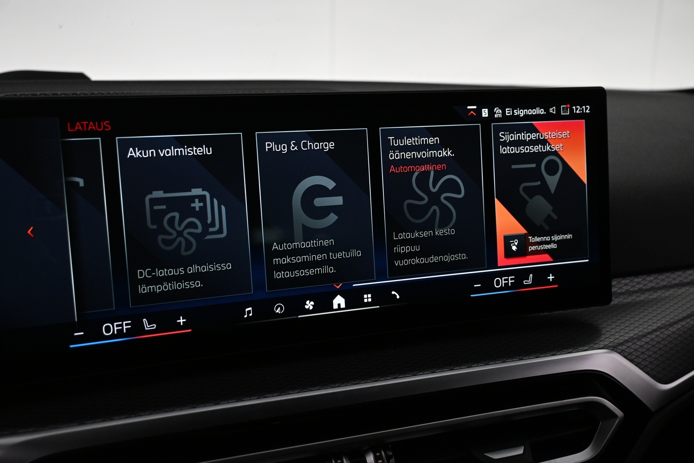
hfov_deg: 53.1
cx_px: 347
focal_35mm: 36
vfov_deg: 36.9
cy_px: 232
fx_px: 694
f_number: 4.2
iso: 1600
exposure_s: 1/160
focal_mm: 24
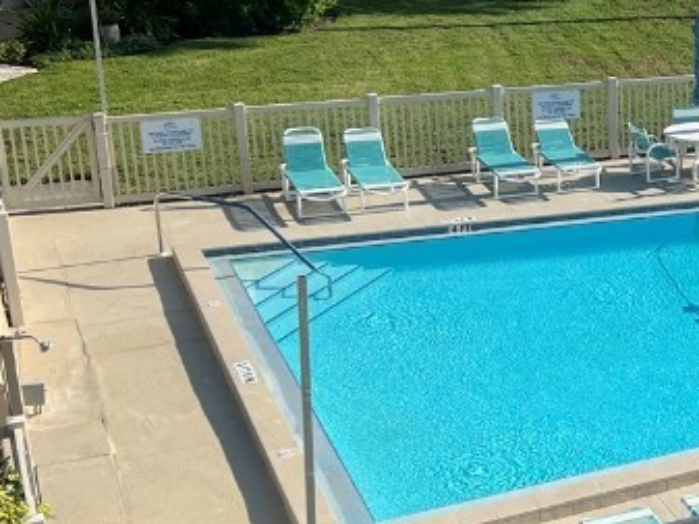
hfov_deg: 22.7
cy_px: 296
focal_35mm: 79
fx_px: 1596
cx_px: 840
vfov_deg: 18.7
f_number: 1.5
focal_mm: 5.7
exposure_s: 1/3831
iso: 50
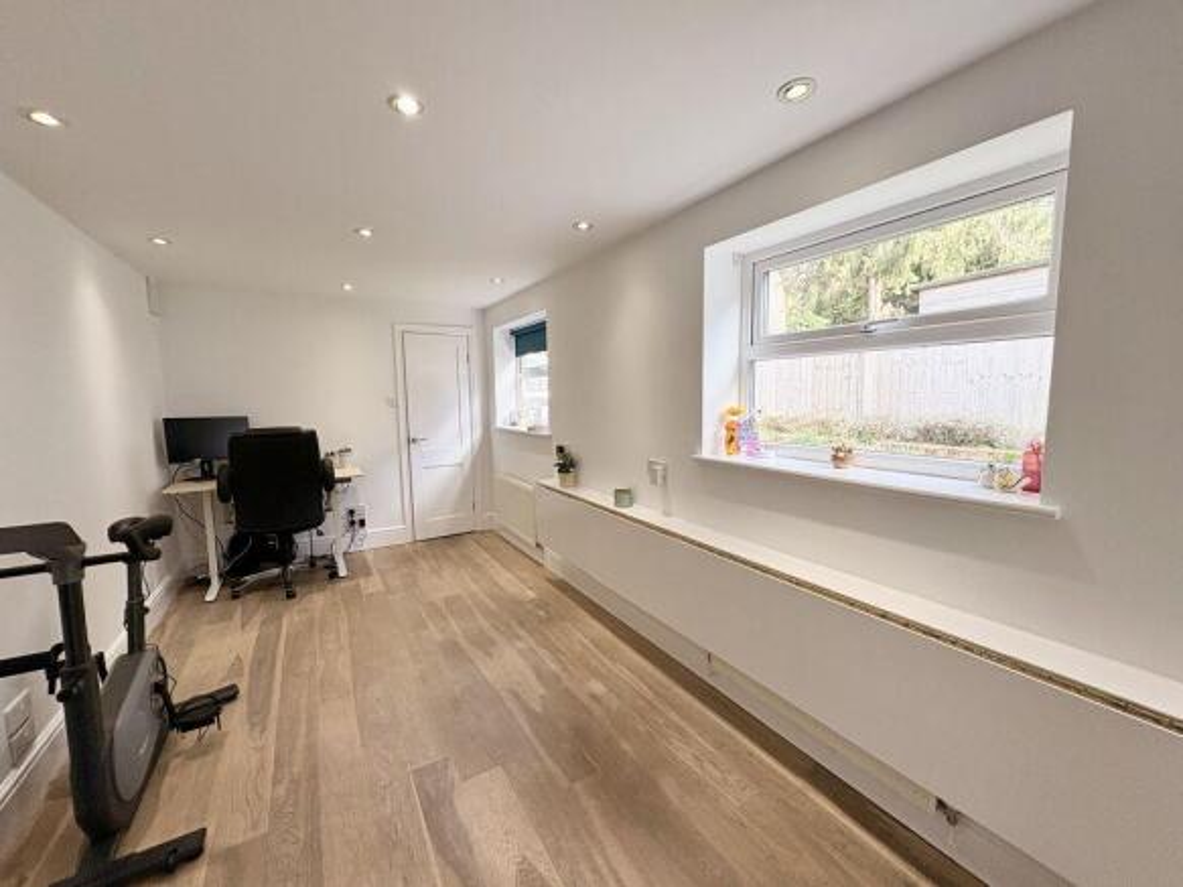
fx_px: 478
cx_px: 592
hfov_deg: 102.1
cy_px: 444
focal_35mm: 14
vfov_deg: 85.7
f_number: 2.2
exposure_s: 1/99
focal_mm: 2.22
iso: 80
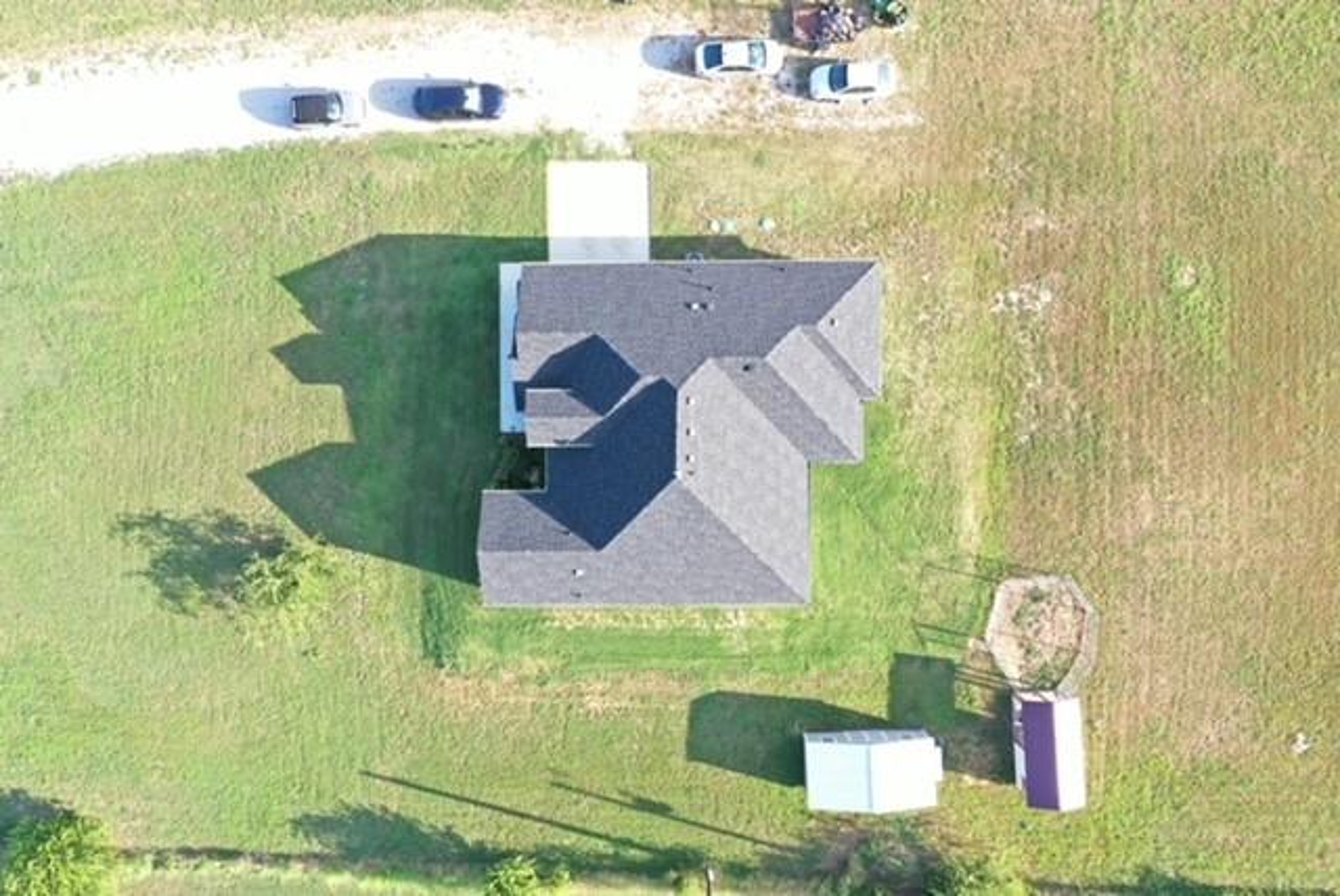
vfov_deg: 46.5
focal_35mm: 28
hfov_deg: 65.4
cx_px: 670
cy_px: 448
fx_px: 1043
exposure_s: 1/120
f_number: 4
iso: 100
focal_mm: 10.26
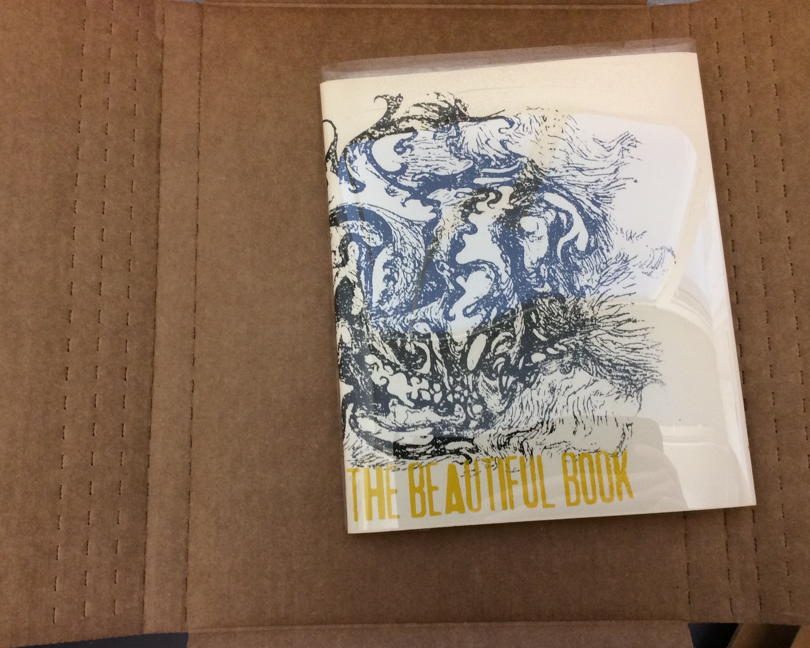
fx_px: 815
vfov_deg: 43.3
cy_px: 329
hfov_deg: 52.8
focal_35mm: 34
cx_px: 385
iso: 64
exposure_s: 1/25
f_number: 2.4
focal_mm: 3.3
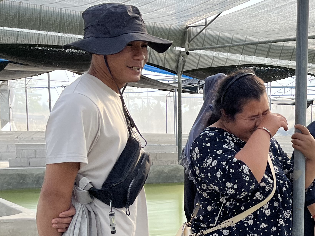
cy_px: 209
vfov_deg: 22.4
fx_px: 582
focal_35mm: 64
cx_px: 378
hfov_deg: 26.8
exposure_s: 1/1558
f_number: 1.6
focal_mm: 5.1
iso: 50
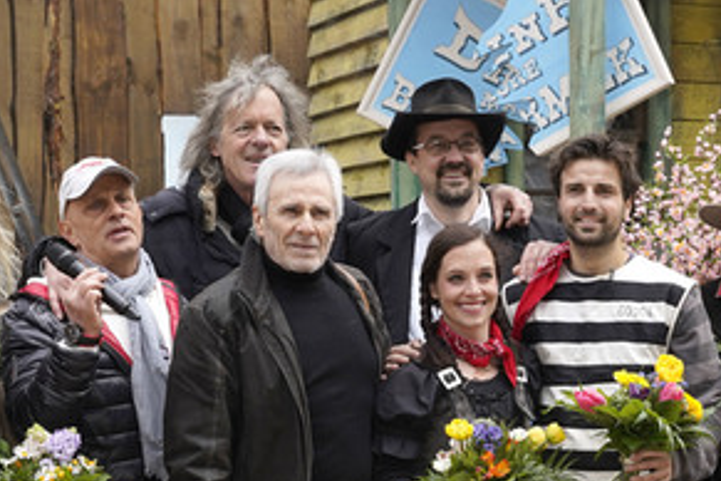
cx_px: 296
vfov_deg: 20.7
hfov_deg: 30.9
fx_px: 1302
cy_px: 369
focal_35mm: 65
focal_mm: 42
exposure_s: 1/800
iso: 640
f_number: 6.3
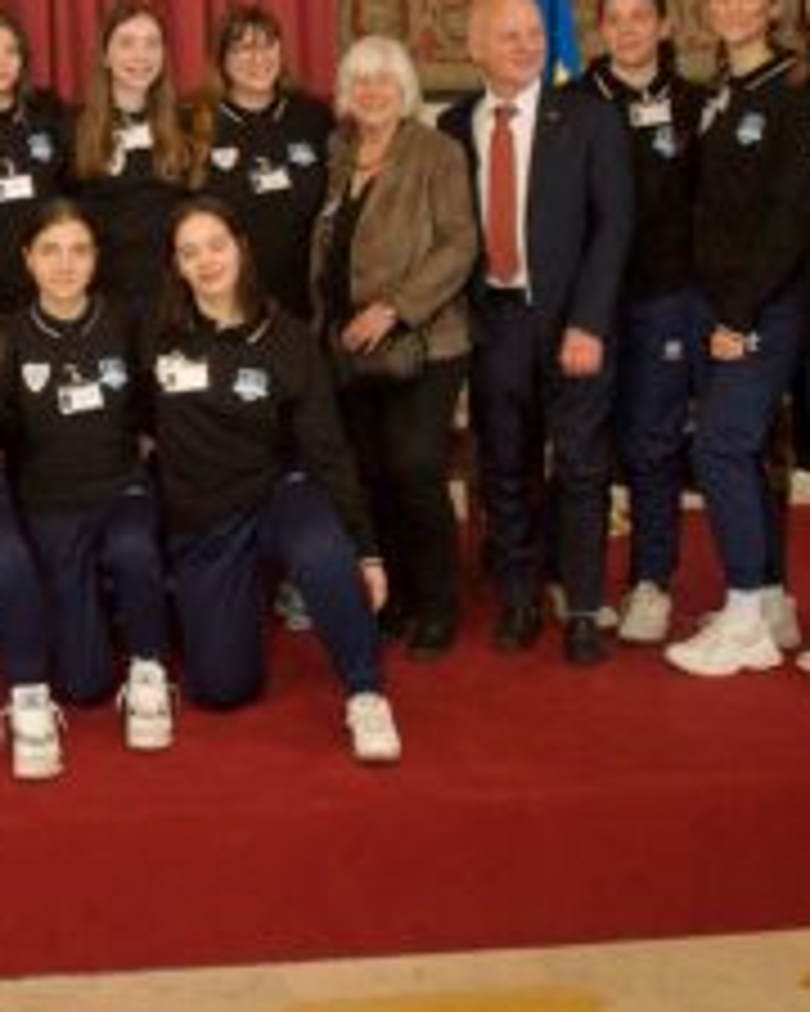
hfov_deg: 24.0
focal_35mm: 60
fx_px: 1798
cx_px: -50
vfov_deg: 30.7
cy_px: 211
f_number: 4.5
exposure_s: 1/100
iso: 2000
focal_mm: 24
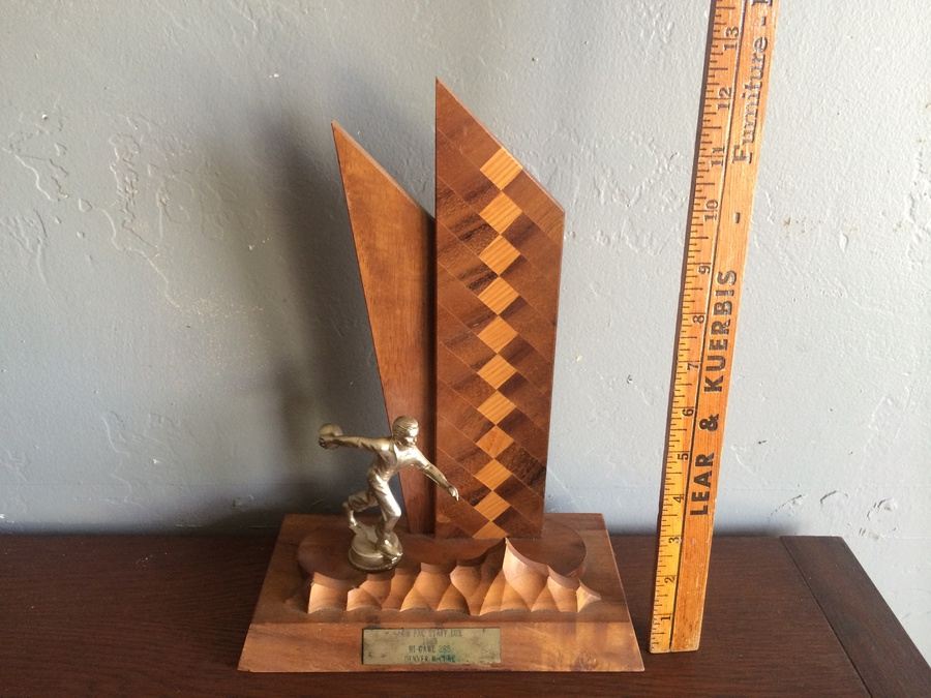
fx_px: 807
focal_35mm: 30
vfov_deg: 46.8
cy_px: 349
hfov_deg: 60.0
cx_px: 466
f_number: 2.2
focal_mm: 4.12
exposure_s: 1/30
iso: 64
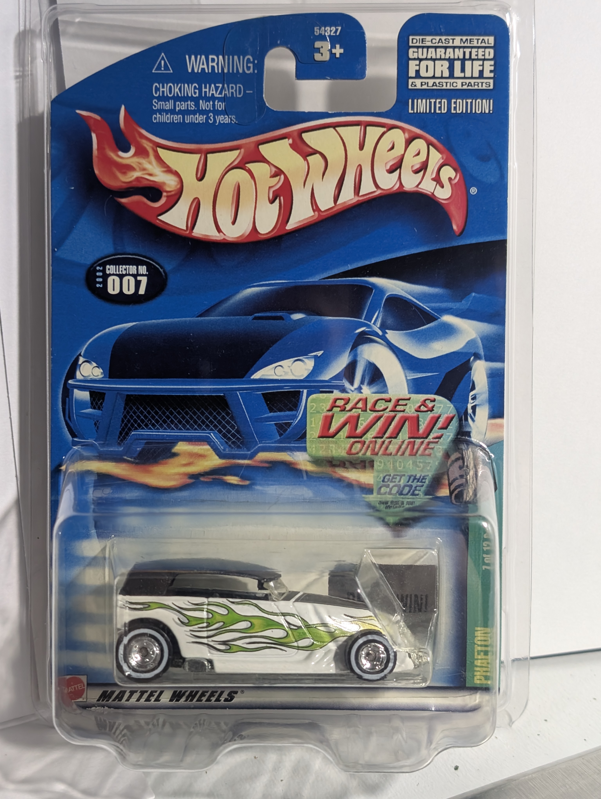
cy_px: 400
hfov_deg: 29.7
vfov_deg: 38.9
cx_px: 300
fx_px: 1131
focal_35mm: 49
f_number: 1.68
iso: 163
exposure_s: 1/47
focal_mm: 6.9
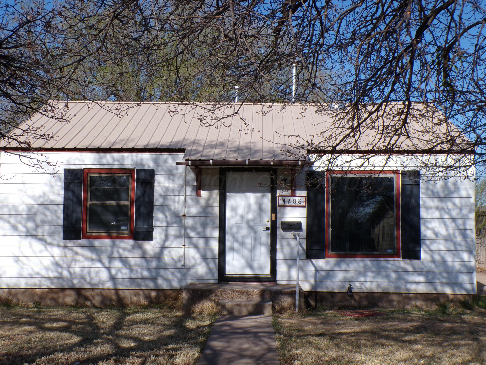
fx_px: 688
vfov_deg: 29.7
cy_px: 182
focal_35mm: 49
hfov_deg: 38.9
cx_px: 243
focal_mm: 8.7
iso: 100
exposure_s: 1/600
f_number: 5.3
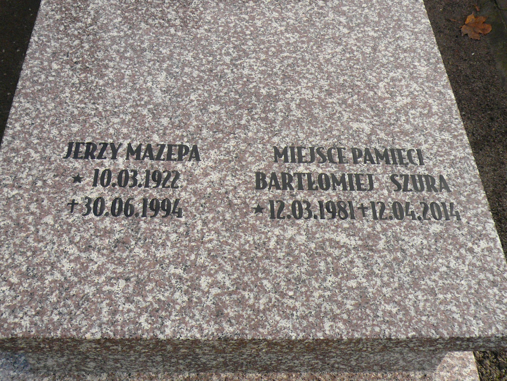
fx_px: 659
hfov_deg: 42.1
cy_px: 190
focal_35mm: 45
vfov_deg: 32.2
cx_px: 254
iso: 100
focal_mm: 4.9
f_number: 2.9
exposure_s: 1/320
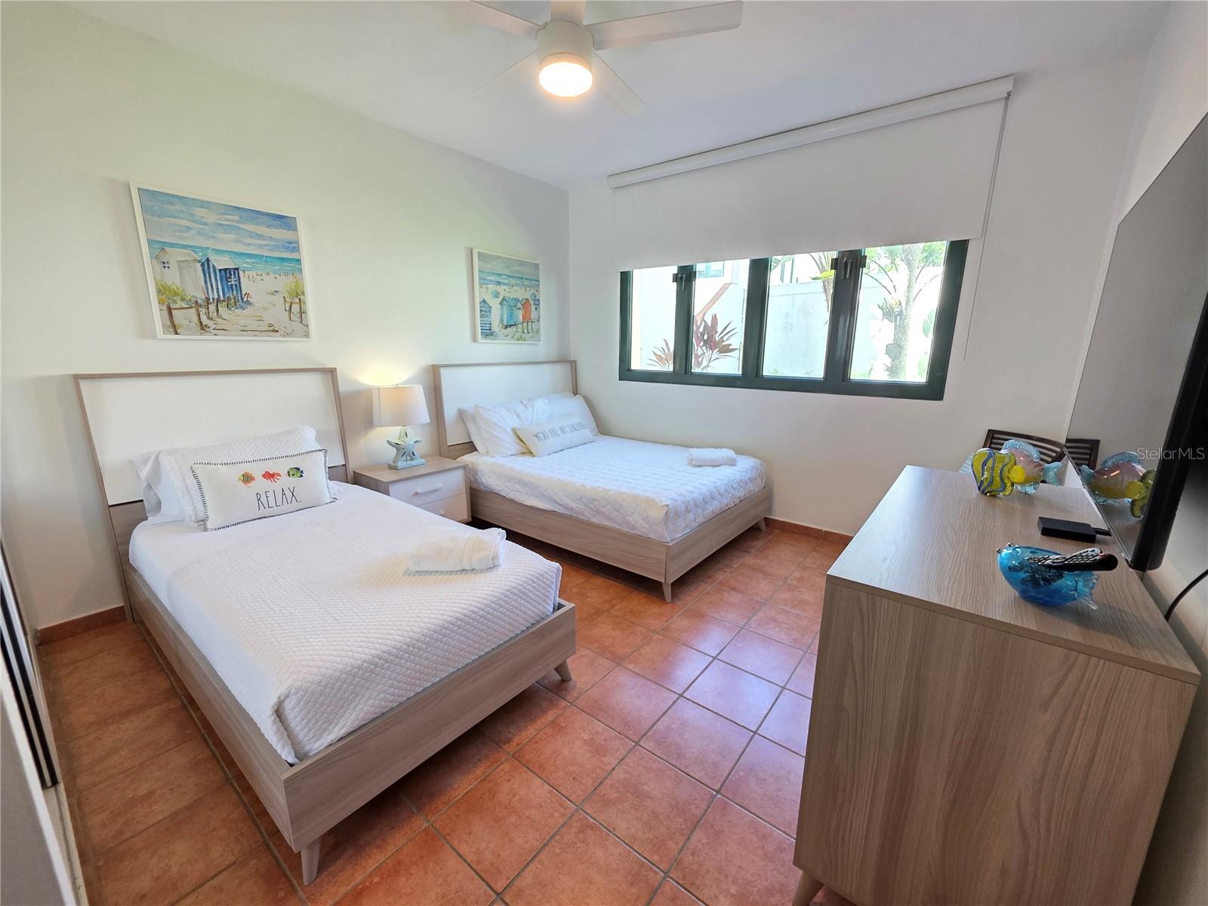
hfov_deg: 106.2
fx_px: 454
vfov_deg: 89.9
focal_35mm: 13
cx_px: 604
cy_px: 453
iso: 160
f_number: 1.9
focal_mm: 2.2
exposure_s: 1/120
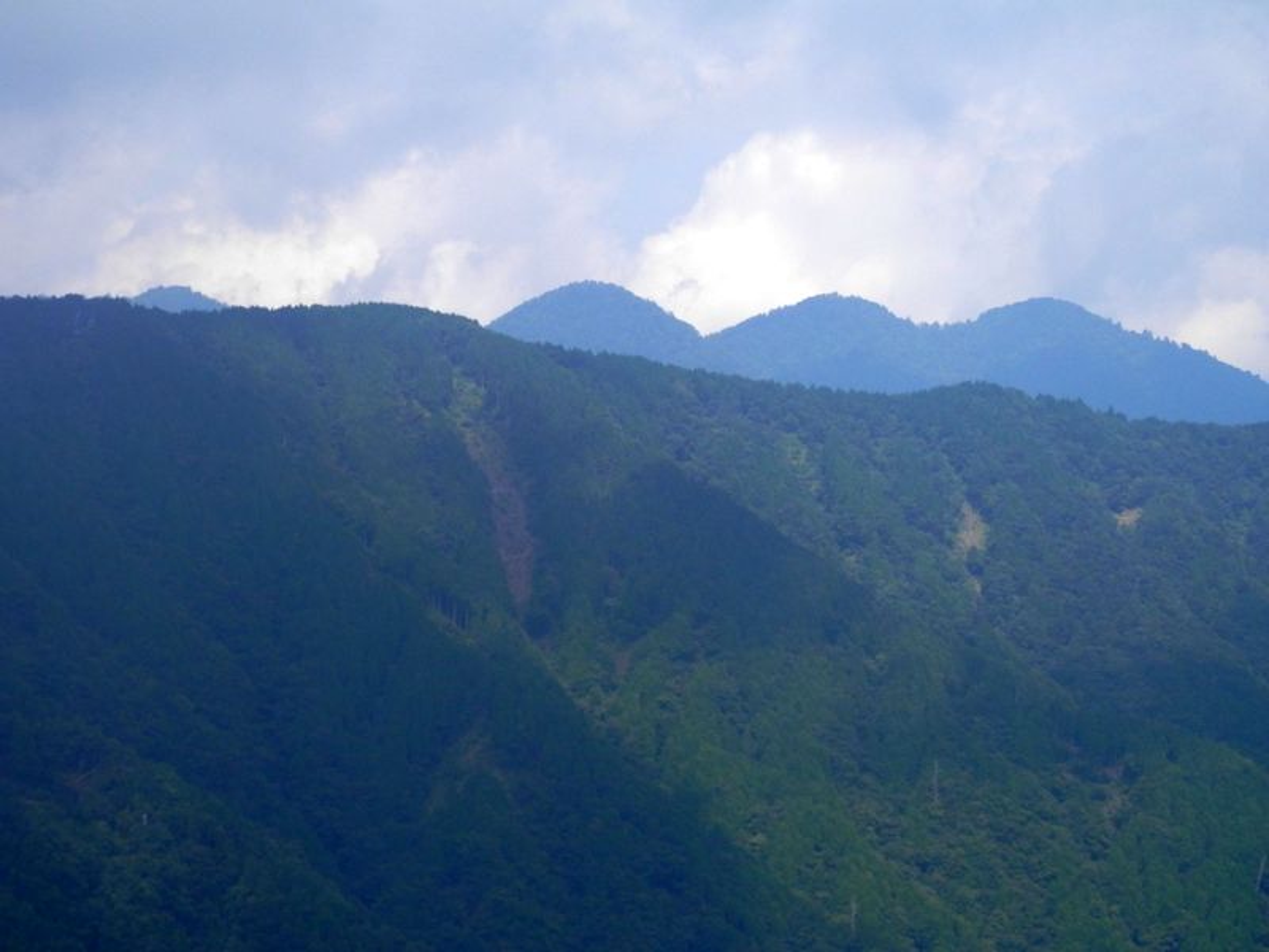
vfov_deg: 12.8
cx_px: 634
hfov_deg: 17.0
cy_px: 476
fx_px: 4252
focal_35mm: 116
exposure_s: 1/640
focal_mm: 20.9
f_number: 5.2
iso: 80
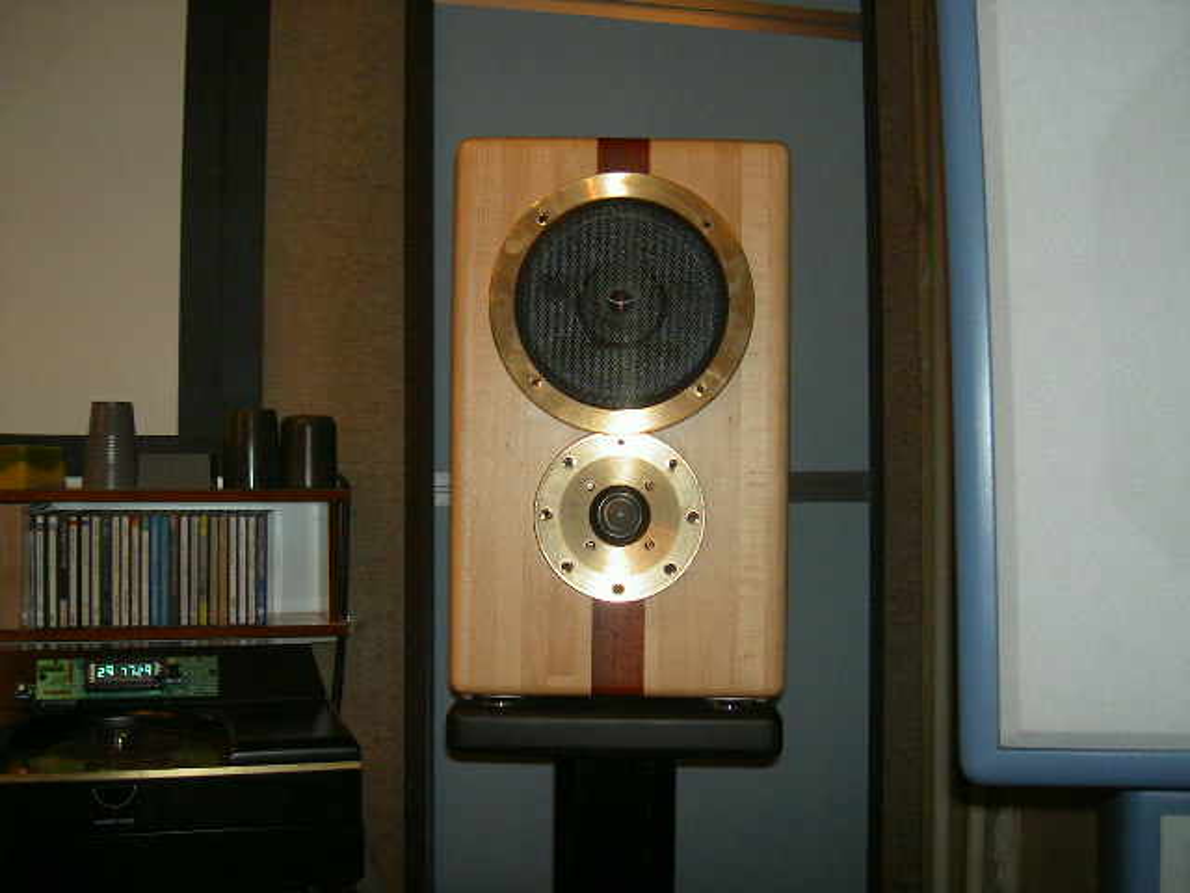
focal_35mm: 39
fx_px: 1341
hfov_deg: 47.9
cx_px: 595
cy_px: 446
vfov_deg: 36.8
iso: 100
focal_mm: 8
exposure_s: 1/59.5
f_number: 2.8
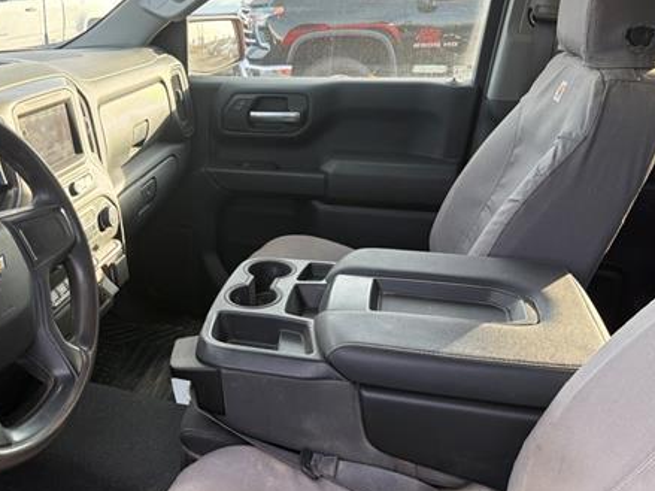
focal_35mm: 35
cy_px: 188
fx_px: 662
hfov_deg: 51.6
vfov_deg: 40.4
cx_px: 216
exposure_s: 1/189
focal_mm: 6.76
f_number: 1.78
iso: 100
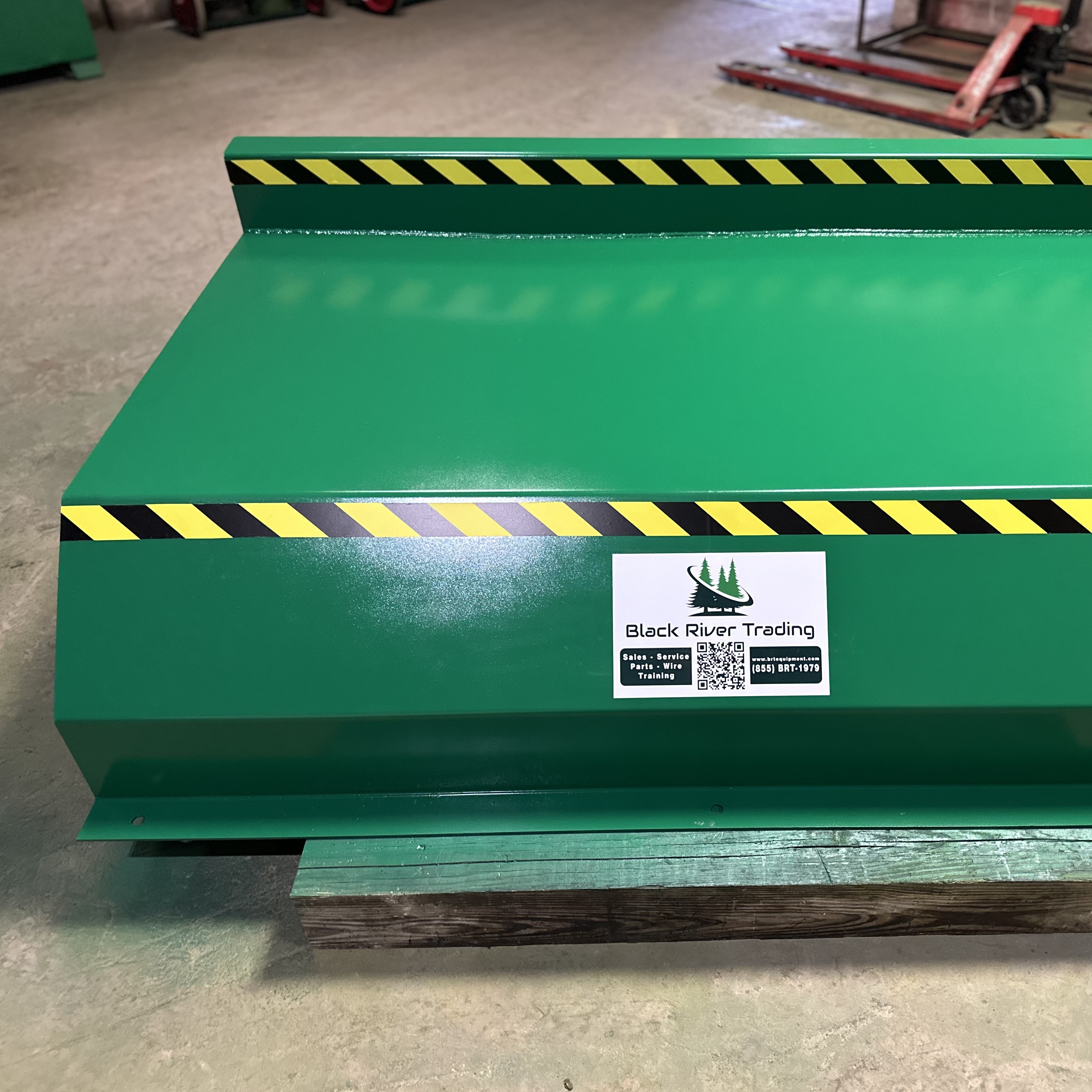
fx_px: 1035
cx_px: 662
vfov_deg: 55.6
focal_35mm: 29
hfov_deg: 55.2
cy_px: 555
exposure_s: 1/60
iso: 500
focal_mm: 6.86
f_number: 1.78
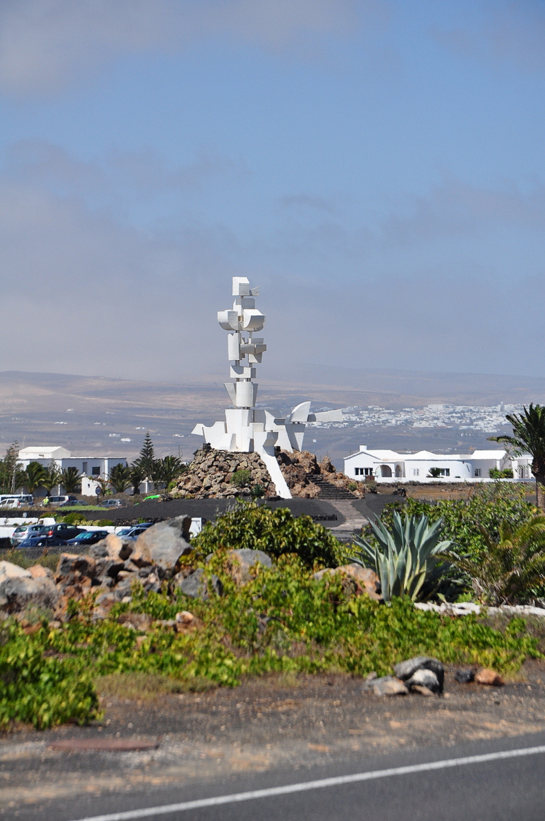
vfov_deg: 13.1
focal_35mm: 158
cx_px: 272
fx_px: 3586
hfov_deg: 8.7
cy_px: 410
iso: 400
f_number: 9
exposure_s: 1/1250
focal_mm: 105
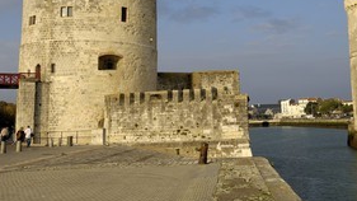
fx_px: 445
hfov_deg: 43.1
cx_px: 237
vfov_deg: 25.0
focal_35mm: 47
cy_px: 39
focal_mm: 20
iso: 100
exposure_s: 1/160
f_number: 10
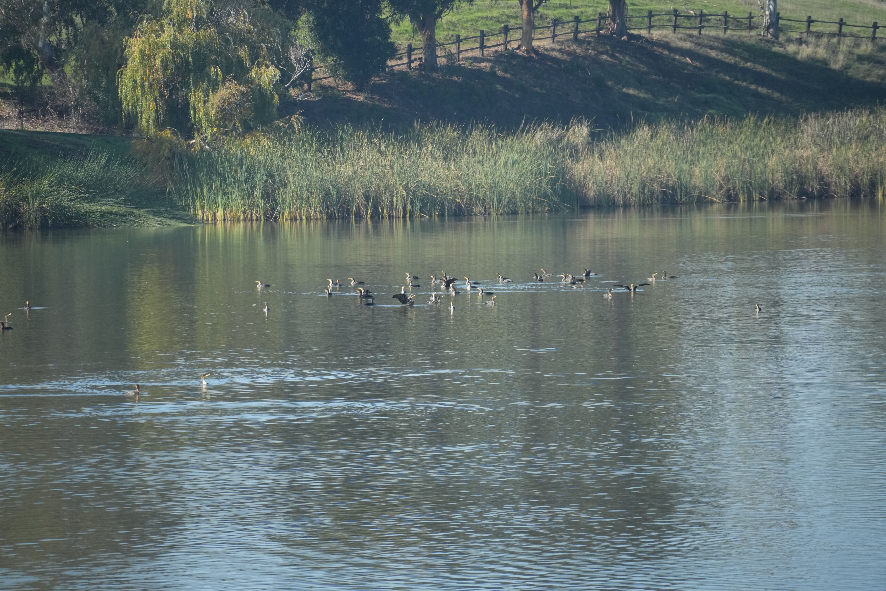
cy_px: 296
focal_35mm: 300
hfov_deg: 6.9
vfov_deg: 4.6
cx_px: 443
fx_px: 7383
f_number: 7.1
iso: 1000
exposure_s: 1/1250
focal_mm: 300
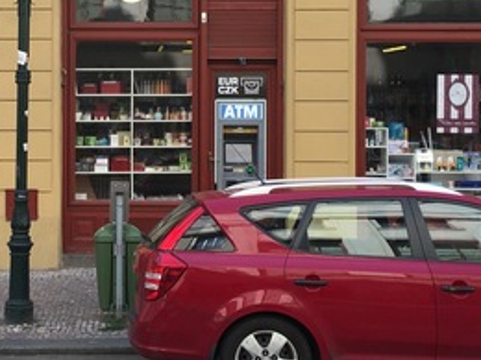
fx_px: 1084
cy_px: 125
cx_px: 122
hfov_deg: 24.7
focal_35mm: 78
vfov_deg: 18.9
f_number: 2.2
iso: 25
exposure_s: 1/359
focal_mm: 4.15
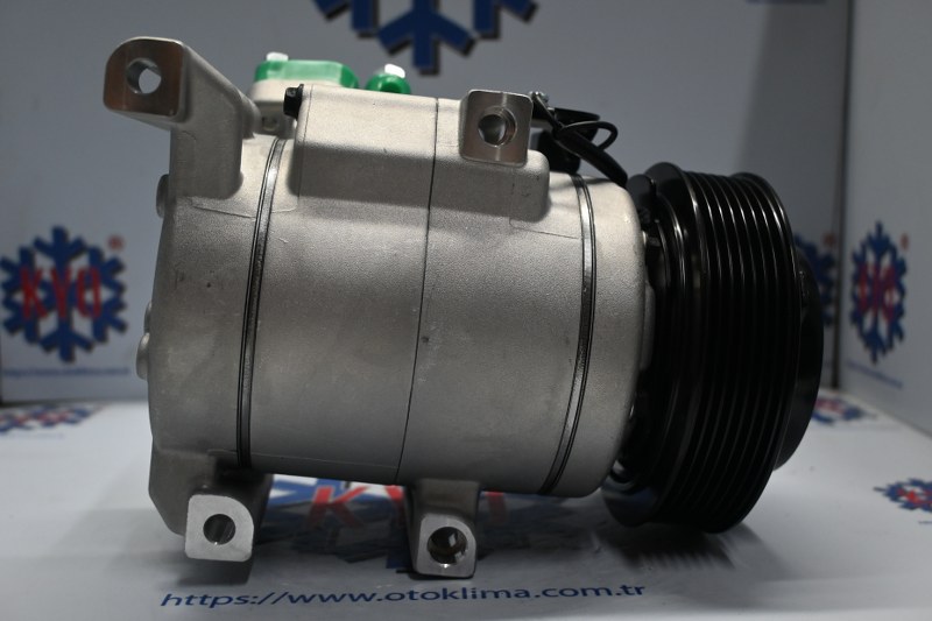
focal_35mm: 38
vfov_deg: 35.5
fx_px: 971
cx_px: 466
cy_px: 310
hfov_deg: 51.3
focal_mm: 25
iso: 720
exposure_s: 1/125
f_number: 4.2
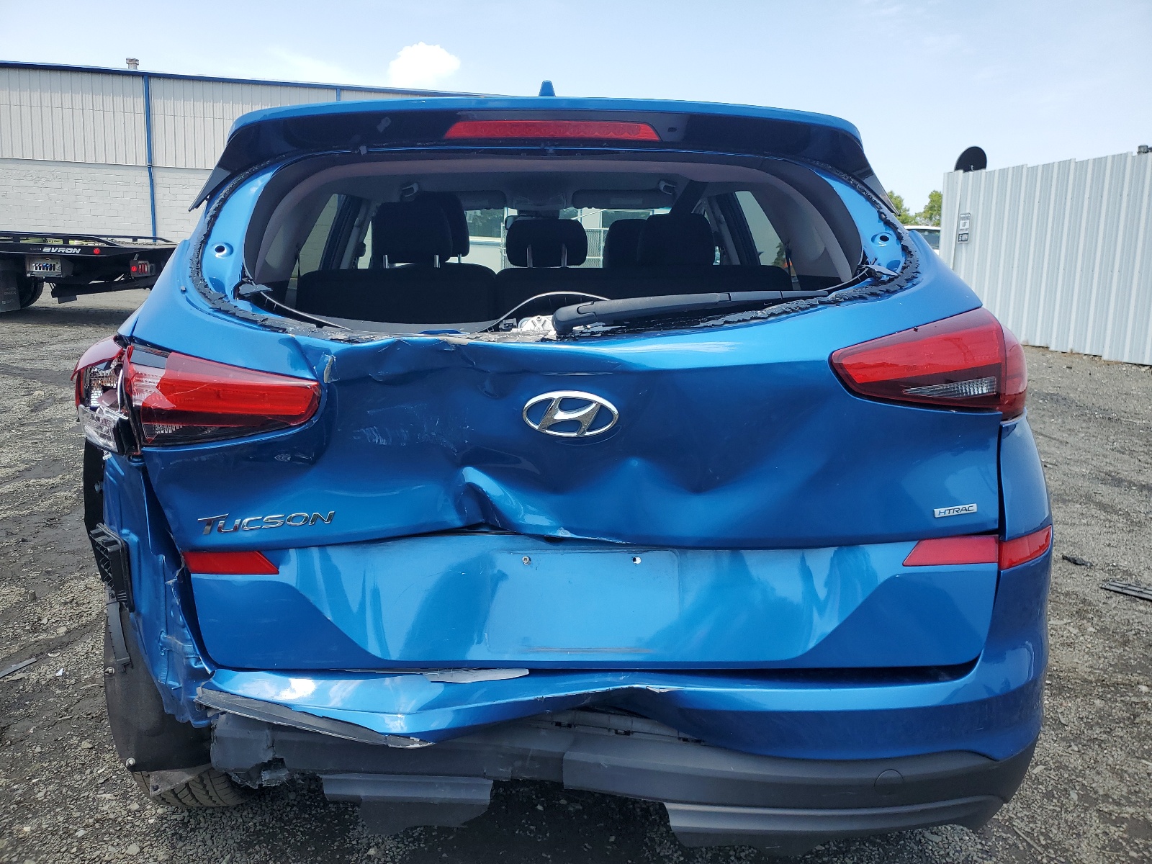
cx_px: 576
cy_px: 432
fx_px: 865
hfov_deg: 67.3
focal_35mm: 26
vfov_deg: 53.1
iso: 50
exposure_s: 1/1429
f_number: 1.5
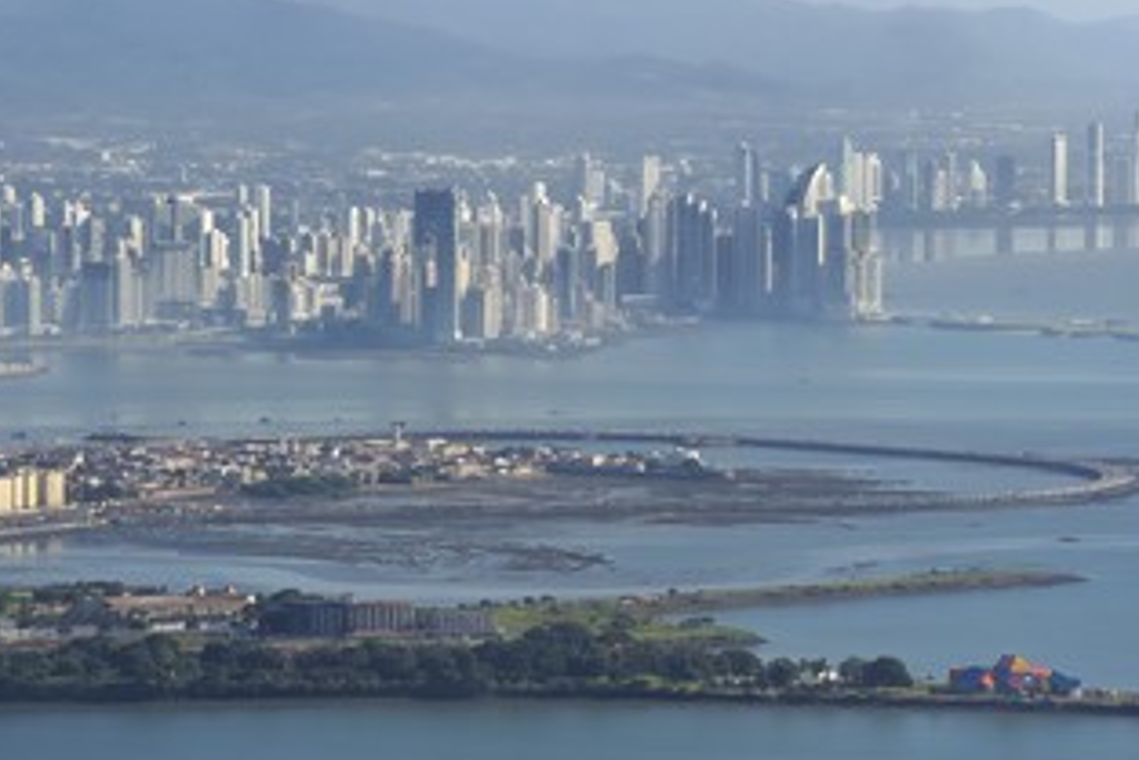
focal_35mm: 208
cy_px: 349
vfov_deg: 6.6
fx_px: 6584
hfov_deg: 9.9
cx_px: 593
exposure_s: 1/500
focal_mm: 155
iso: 200
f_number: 10
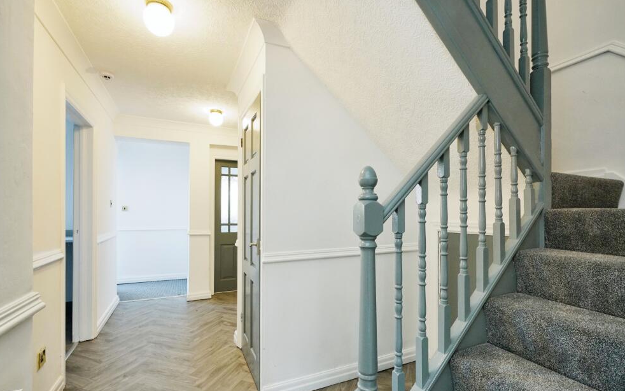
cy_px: 214
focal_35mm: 17
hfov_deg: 94.3
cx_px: 319
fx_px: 290
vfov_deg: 67.9
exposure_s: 1/20
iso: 2000
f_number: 9
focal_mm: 16
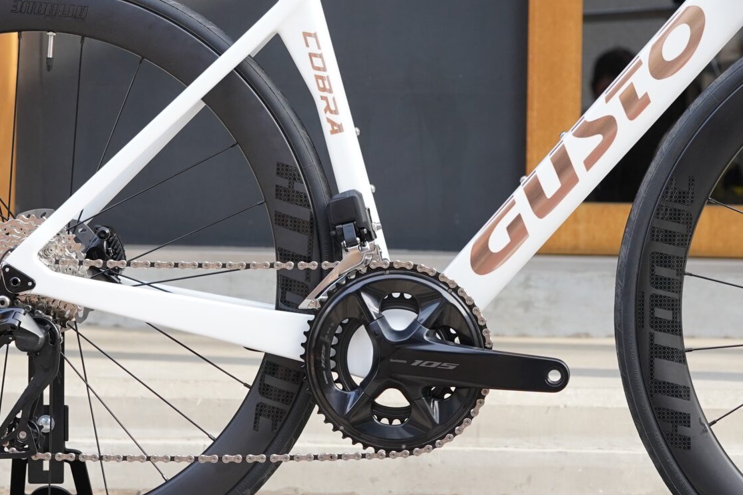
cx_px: 501
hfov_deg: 17.7
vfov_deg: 11.9
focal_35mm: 115
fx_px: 2373
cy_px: 106
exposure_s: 1/640
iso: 1000
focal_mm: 50
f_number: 4.5
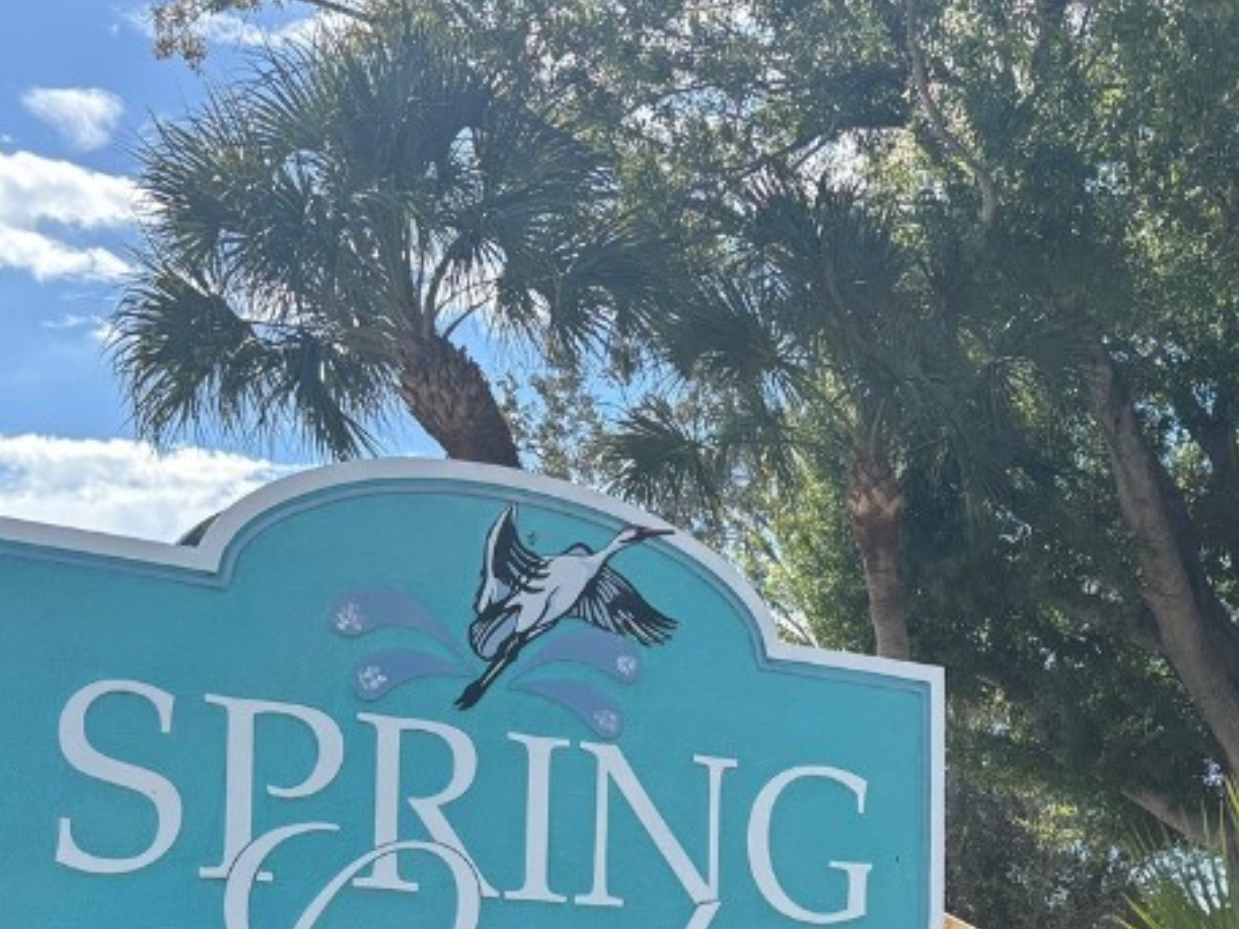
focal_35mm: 58
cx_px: 869
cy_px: 956
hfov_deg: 32.8
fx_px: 2075
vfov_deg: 24.0
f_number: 1.6
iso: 50
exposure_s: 1/1616
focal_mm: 5.96
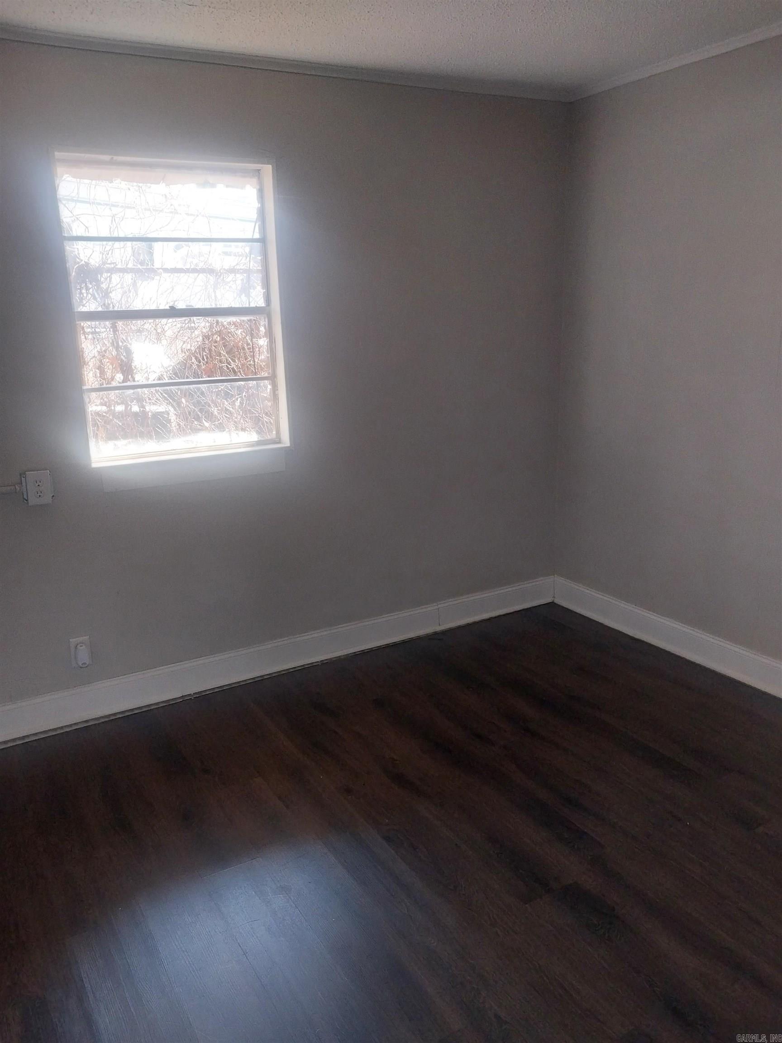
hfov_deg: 53.1
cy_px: 522
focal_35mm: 26
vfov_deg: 67.3
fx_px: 783
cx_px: 391
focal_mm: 4
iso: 125
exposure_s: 1/60
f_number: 1.8
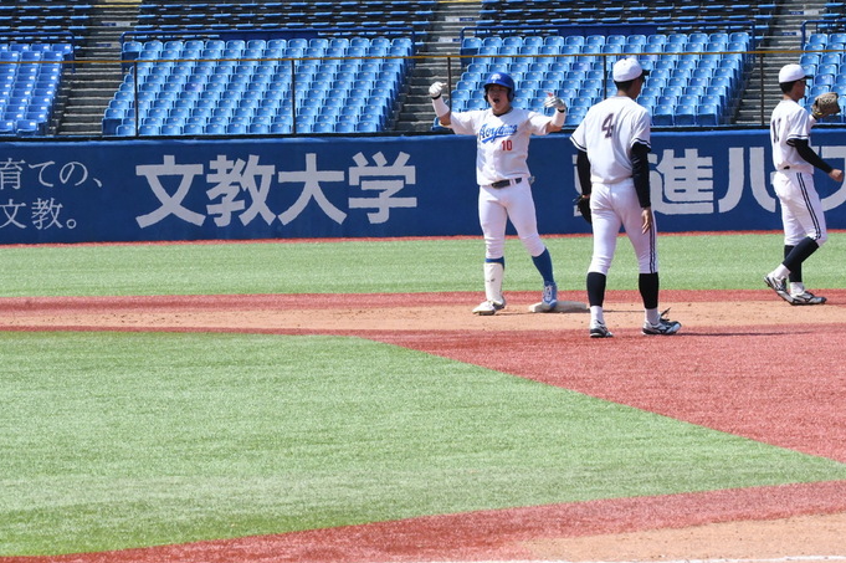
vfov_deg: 5.1
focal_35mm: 268
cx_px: 467
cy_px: 266
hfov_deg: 7.7
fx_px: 6293
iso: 5000
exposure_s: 1/1600
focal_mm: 160
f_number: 20
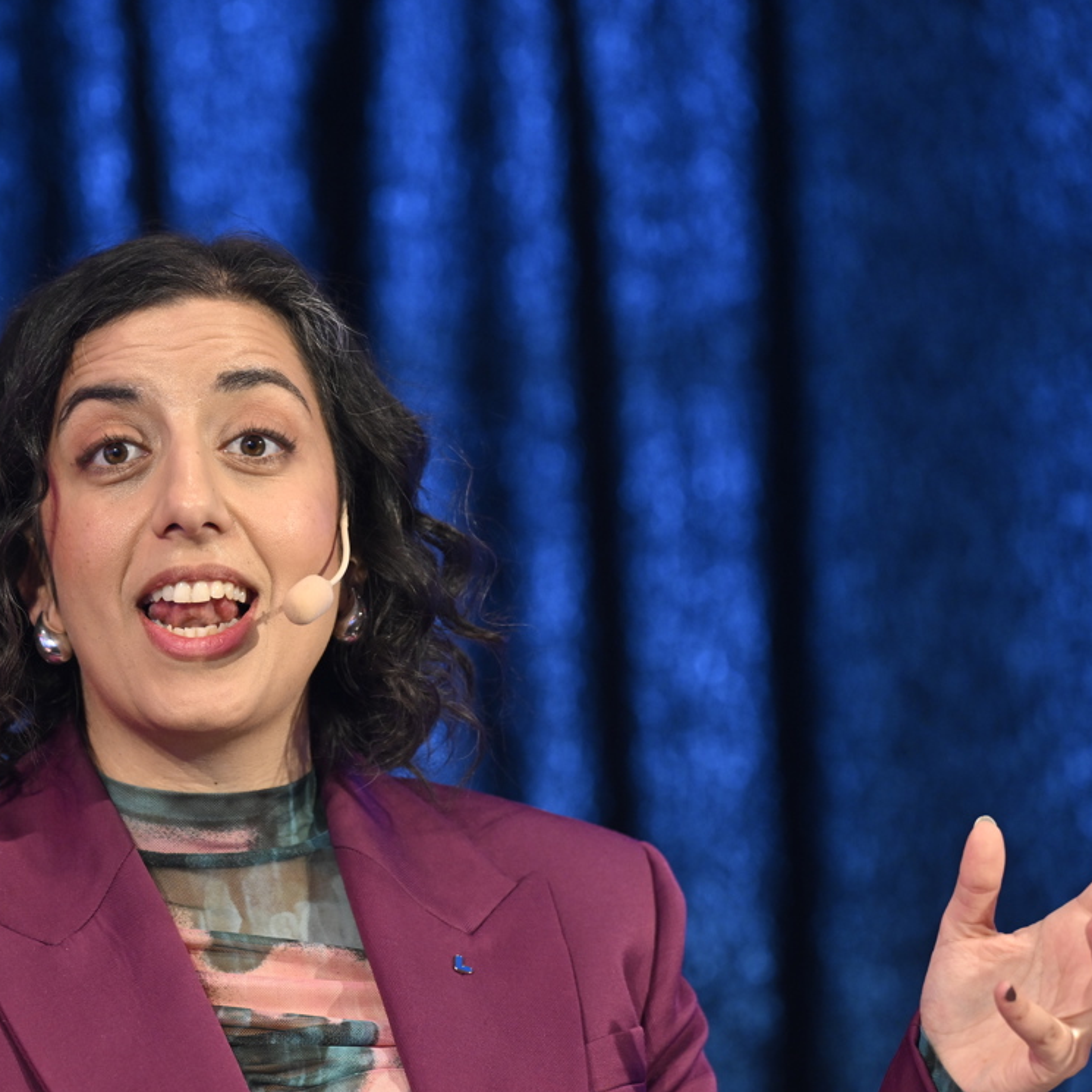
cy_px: 597
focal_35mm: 310
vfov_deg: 5.7
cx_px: 388
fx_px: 11064
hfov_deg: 5.6
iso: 2000
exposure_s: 1/200
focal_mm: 200
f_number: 3.5
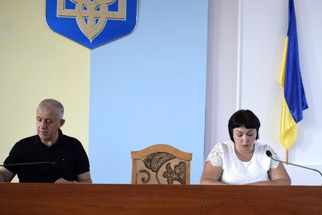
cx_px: 217
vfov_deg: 24.6
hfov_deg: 36.0
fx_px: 490
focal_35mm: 55
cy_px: 140
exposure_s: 1/100
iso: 400
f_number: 5
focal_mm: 25
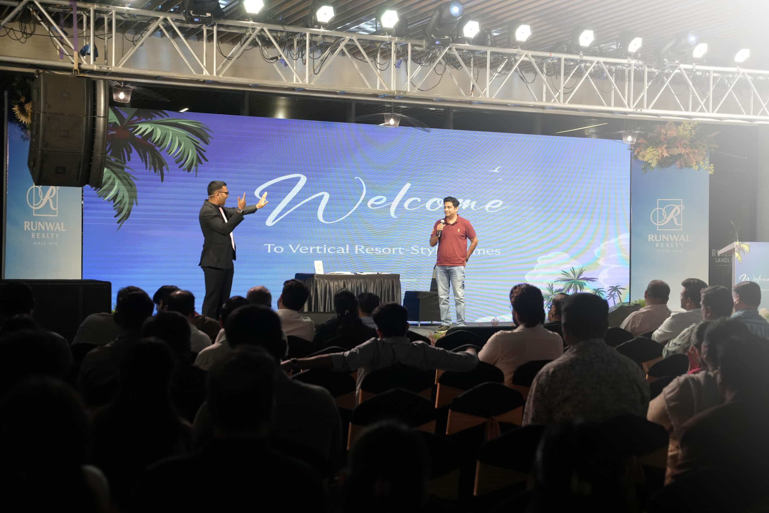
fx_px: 1109
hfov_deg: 38.3
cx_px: 384
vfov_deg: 26.0
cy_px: 256
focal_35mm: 52
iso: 3200
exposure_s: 1/400
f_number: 4
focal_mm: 51.9
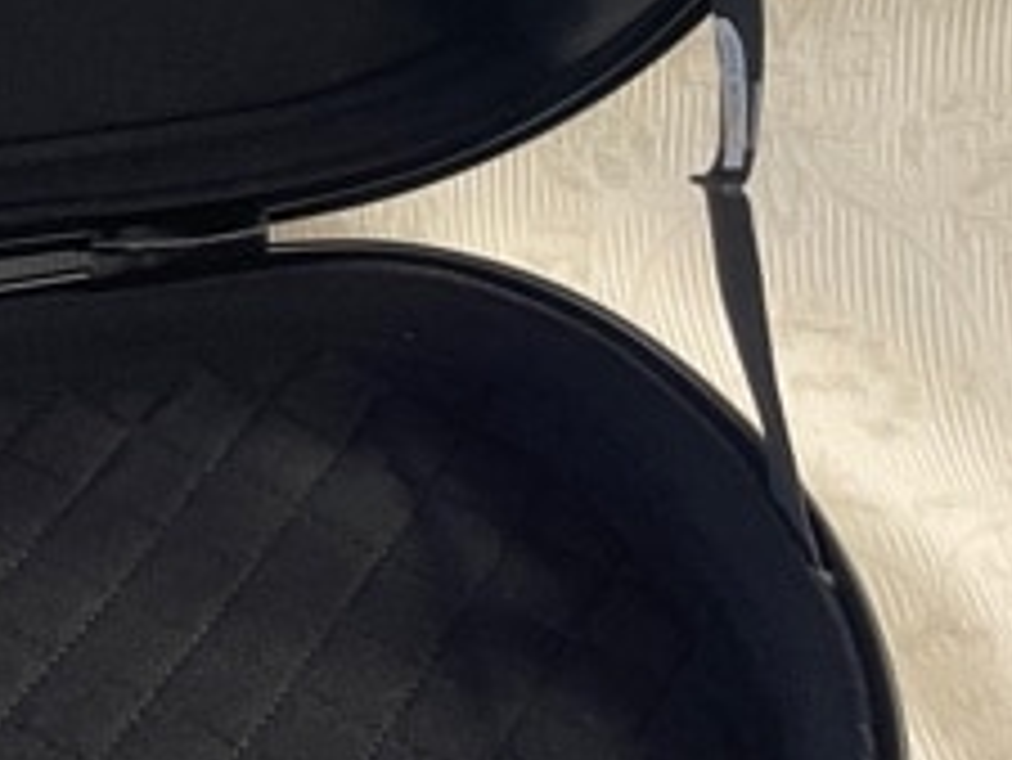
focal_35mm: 74
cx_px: -409
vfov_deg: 19.8
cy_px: 238
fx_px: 2165
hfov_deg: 22.6
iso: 125
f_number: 1.6
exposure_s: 1/50
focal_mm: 4.2
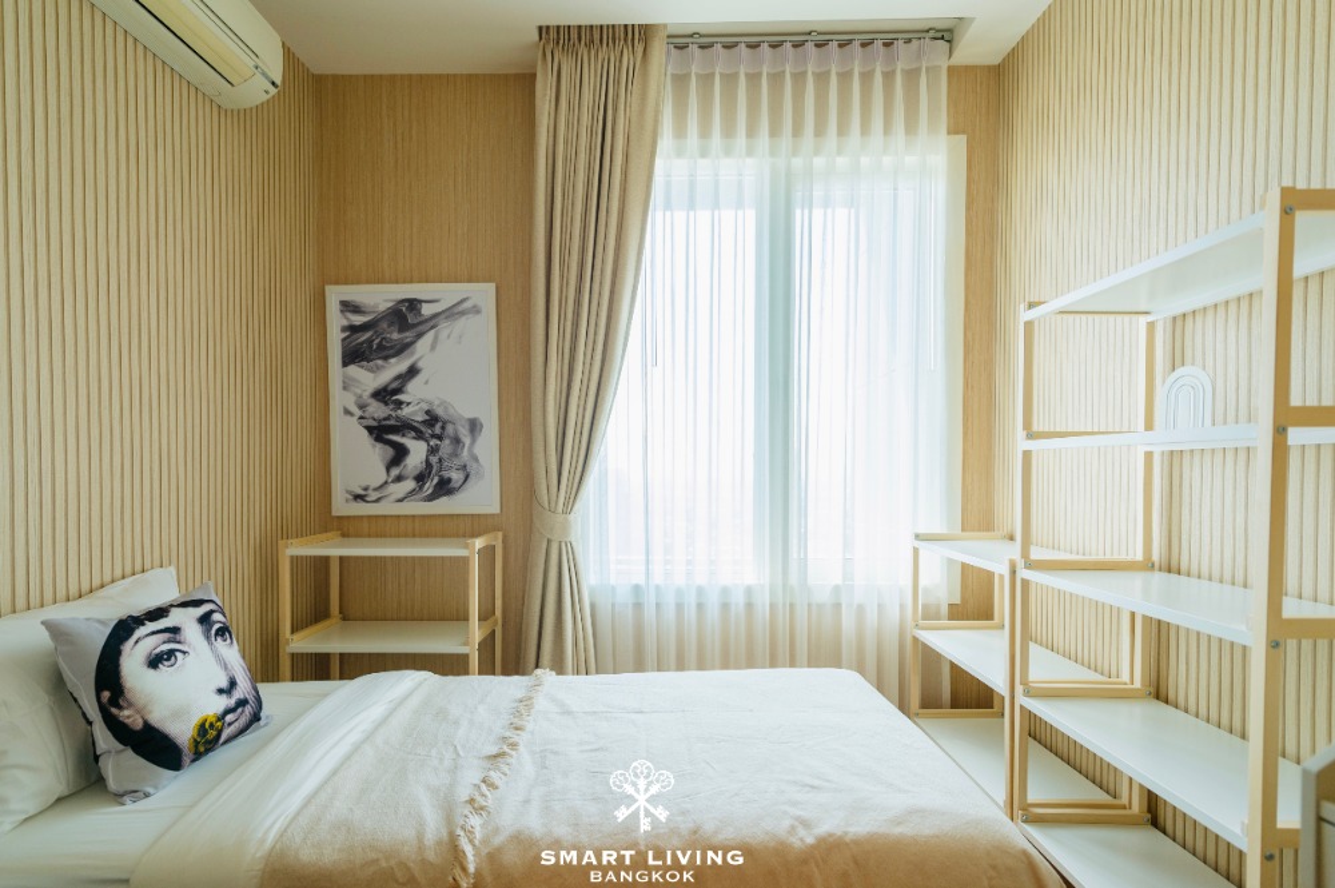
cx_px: 668
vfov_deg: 73.6
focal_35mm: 16
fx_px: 593
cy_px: 444
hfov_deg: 96.8
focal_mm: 16
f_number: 4
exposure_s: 1/60
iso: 100
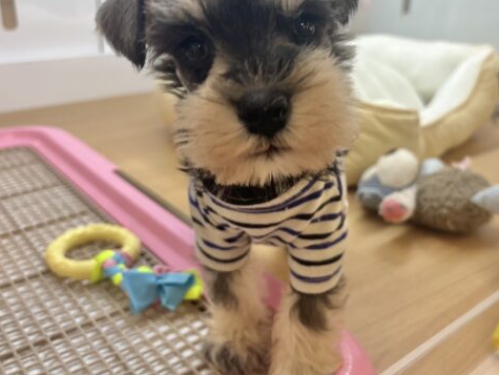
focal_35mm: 35
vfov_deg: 40.7
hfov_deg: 52.6
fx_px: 505
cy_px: 163
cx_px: 265
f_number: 1.6
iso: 64
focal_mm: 5.96
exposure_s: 1/100
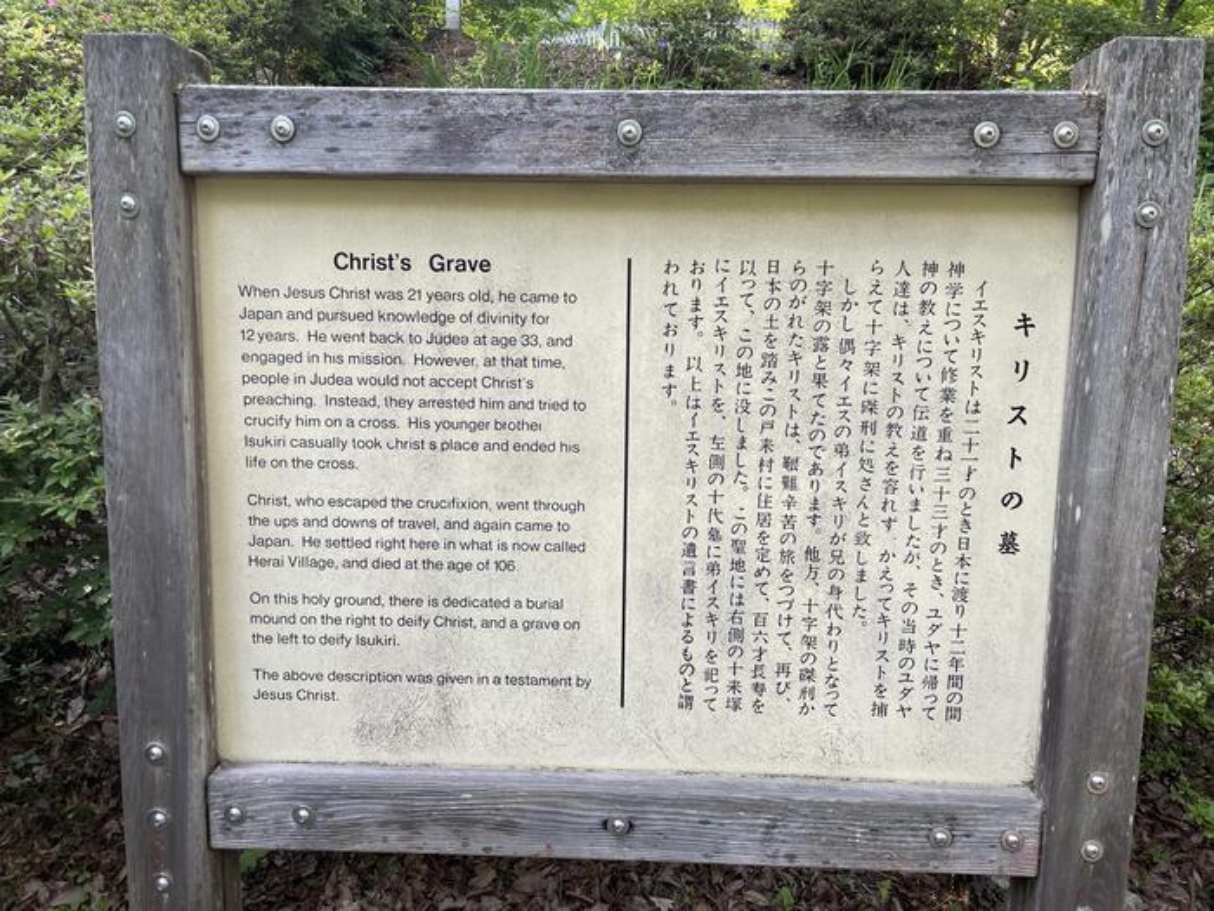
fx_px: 912
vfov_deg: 53.1
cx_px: 607
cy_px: 456
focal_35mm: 26
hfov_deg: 67.3
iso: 40
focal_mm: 4.2
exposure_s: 1/121
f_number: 1.6
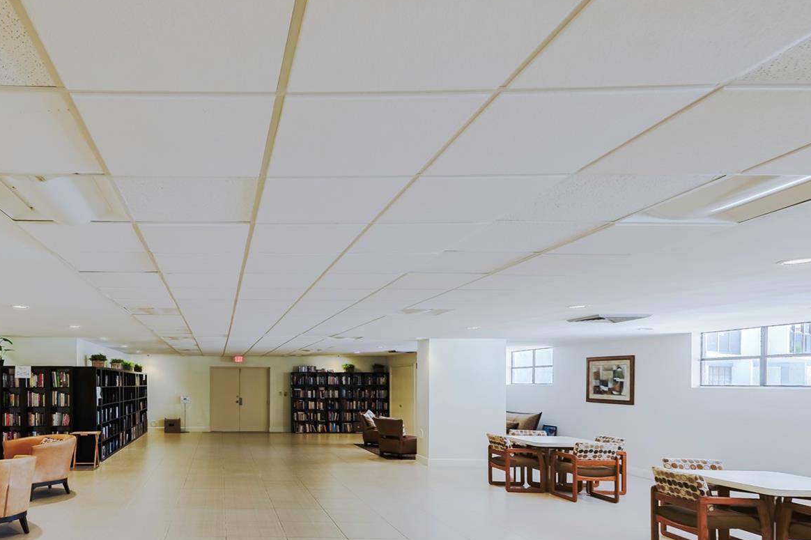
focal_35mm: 22
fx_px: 495
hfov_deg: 77.5
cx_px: 314
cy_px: 318
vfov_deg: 56.8
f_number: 5
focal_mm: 16
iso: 640
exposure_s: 1/800
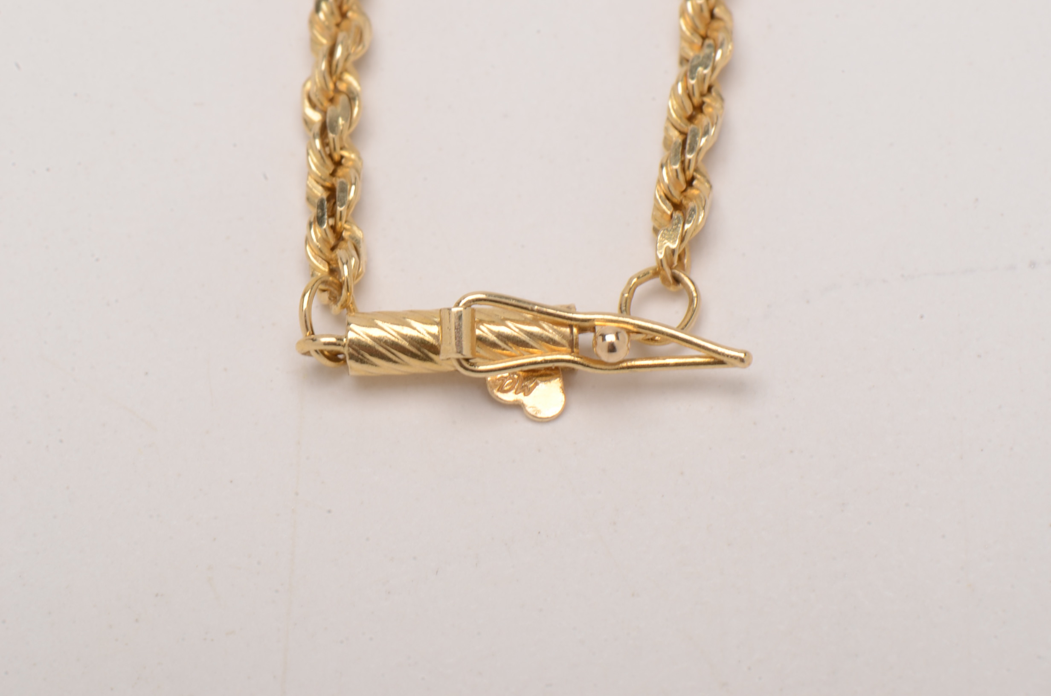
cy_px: 348
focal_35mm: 128
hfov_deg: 16.1
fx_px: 3715
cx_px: 526
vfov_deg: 10.7
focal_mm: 85
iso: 100
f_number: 29
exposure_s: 1/160
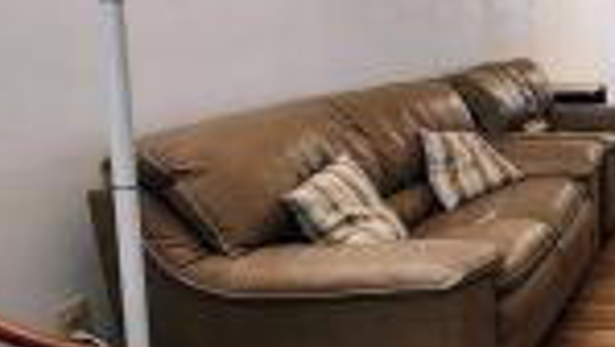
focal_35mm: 38
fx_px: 620
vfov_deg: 31.0
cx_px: 759
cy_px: 116
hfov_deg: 37.7
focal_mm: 2.2
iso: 400
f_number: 2.2
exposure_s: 1/60
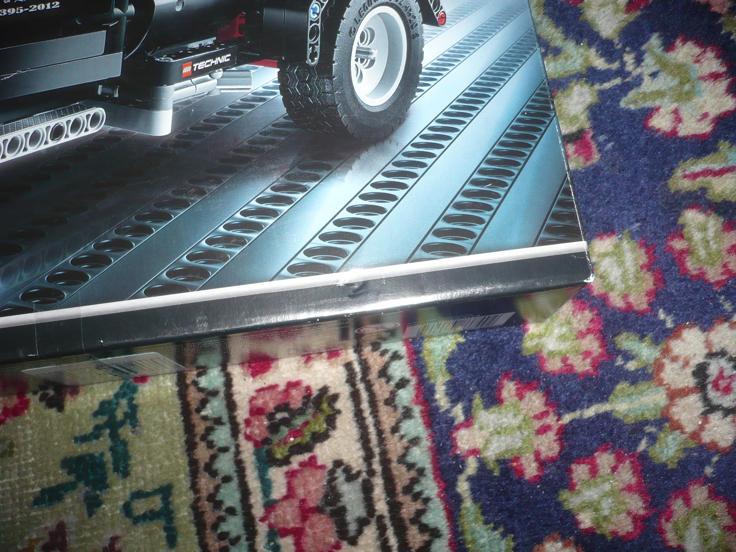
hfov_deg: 52.6
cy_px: 276
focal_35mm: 35
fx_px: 744
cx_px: 368
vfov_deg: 40.7
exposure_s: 1/30
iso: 100
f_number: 2.8
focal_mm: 5.8
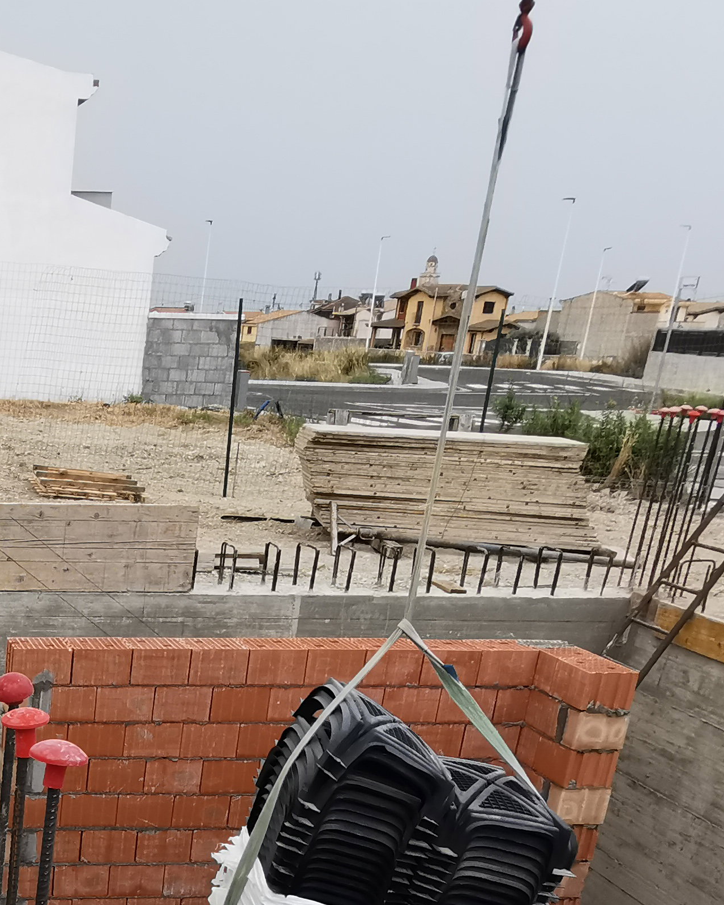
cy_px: 876
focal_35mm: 50
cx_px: -157
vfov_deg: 34.4
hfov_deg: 26.6
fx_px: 1339
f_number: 2.2
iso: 50
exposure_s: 1/120
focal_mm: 2.35
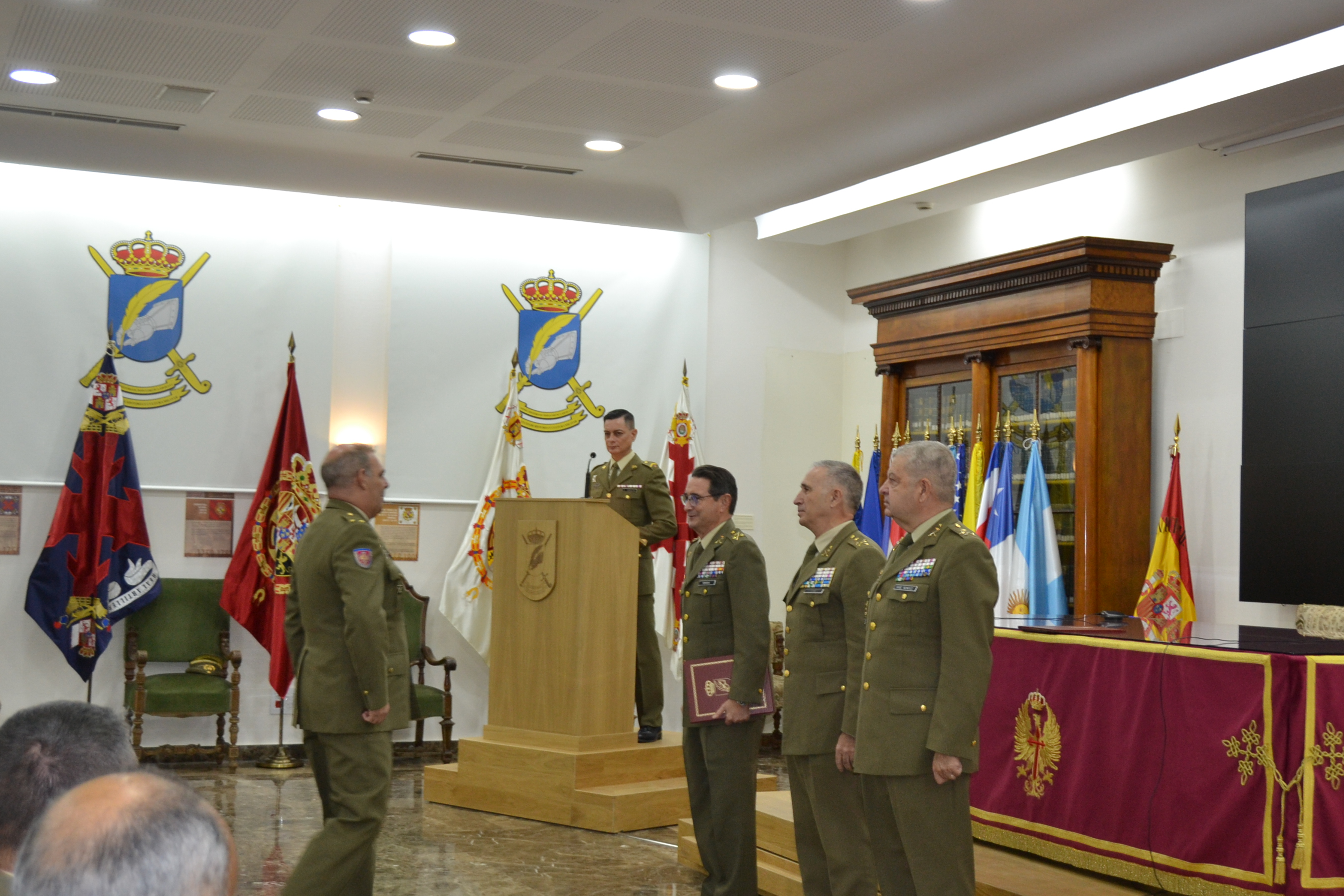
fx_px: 1866
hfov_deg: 39.6
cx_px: 741
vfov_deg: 27.0
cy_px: 455
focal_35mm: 50
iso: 560
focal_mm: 26
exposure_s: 1/60
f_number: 3.8
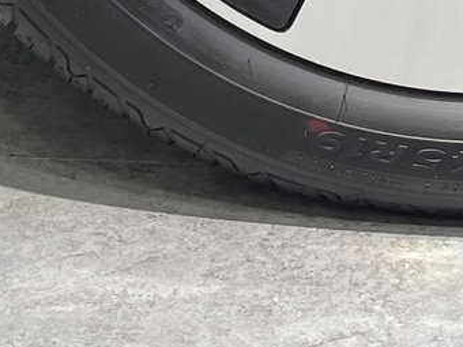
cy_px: -550
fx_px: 2046
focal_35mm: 153
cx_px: 444
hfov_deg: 12.8
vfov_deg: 8.6
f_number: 1.6
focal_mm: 4.2
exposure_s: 1/108
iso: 32
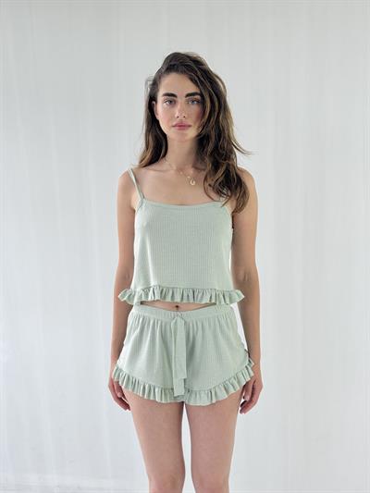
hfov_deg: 30.3
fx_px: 684
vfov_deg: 39.6
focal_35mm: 48
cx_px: 185
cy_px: 246
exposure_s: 1/100
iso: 50
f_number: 1.78
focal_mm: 6.76
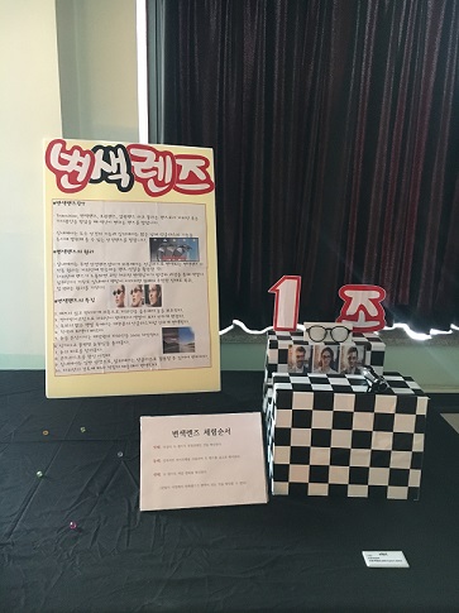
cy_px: 306
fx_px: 513
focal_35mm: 29
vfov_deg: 61.7
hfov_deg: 48.2
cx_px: 230
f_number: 2.2
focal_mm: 4.15
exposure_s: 1/15
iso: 250
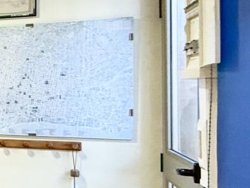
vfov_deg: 21.3
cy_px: 93
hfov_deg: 16.7
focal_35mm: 69
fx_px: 498
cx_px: -304
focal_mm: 2.22
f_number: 2.2
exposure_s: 1/100
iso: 250
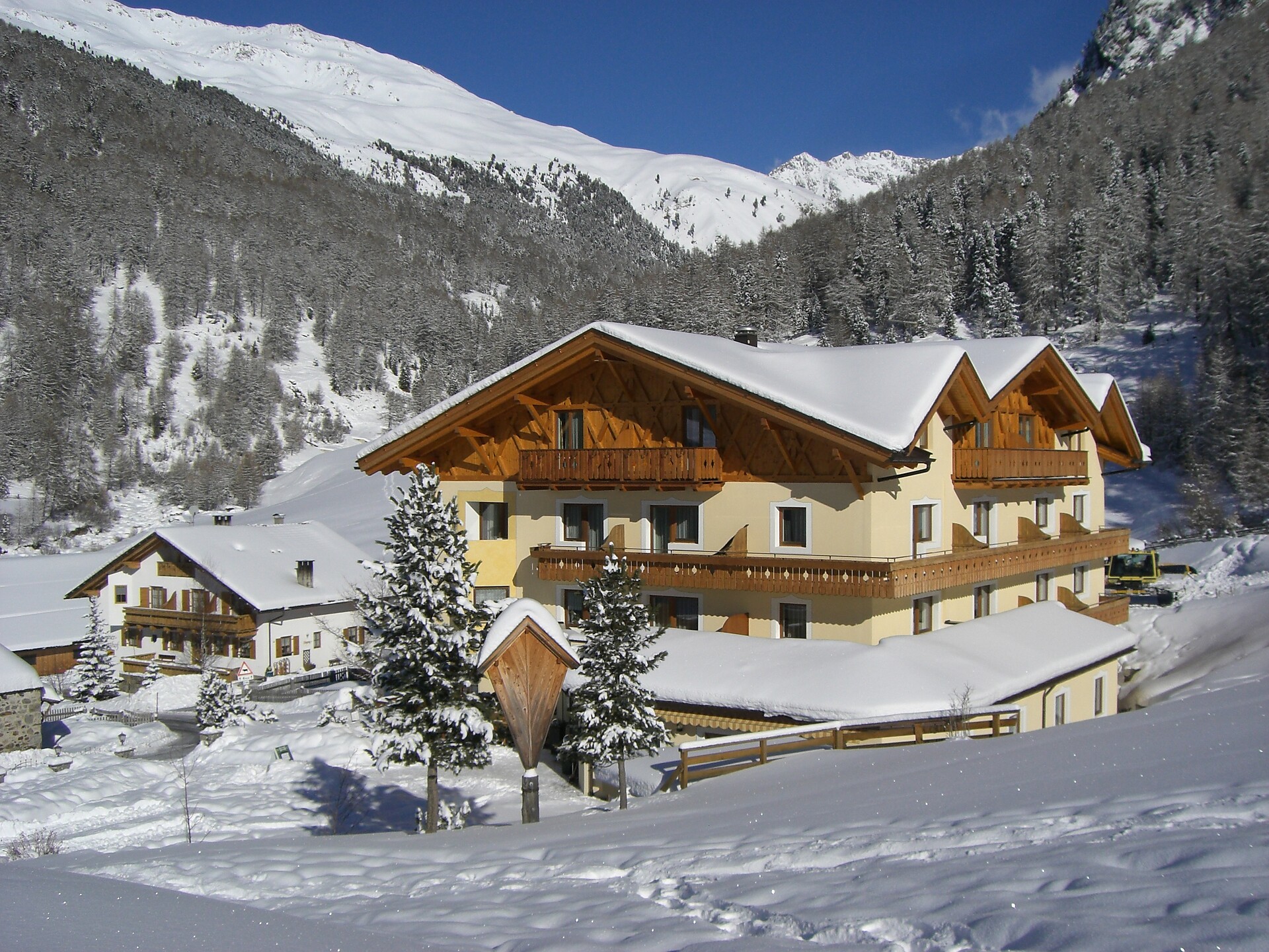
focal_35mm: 38
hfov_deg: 49.0
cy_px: 476
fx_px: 1393
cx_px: 634
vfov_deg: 37.7
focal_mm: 6.2
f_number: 4.3
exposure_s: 1/2000
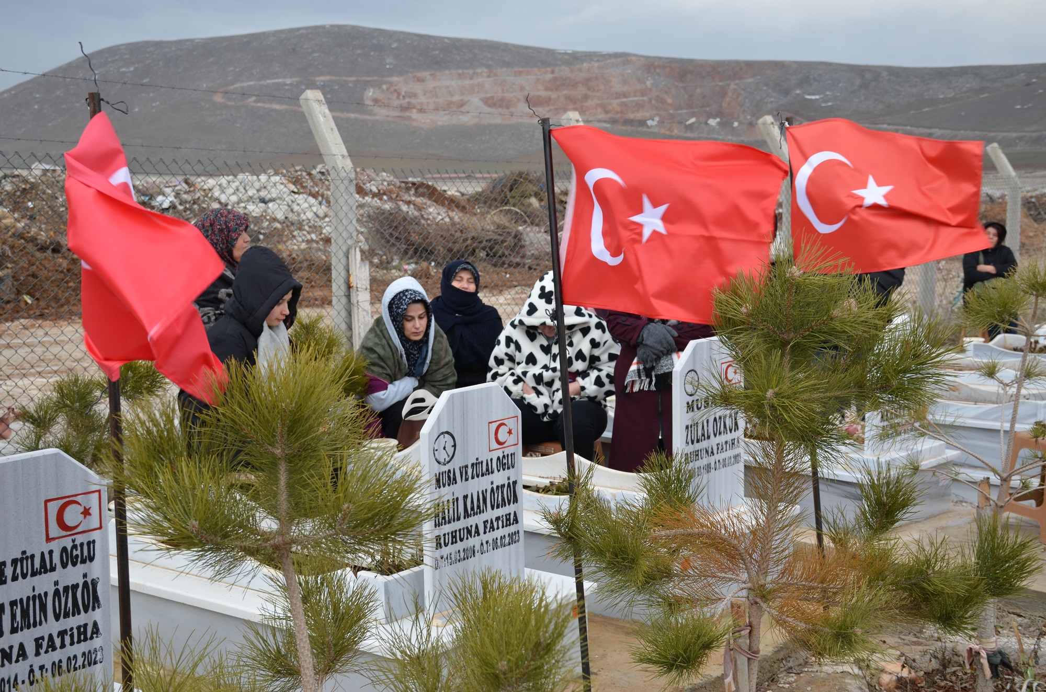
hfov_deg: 39.0
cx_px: 523
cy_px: 346
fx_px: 1479
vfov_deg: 26.4
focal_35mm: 51
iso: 200
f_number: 6.3
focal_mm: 34
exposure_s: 1/160
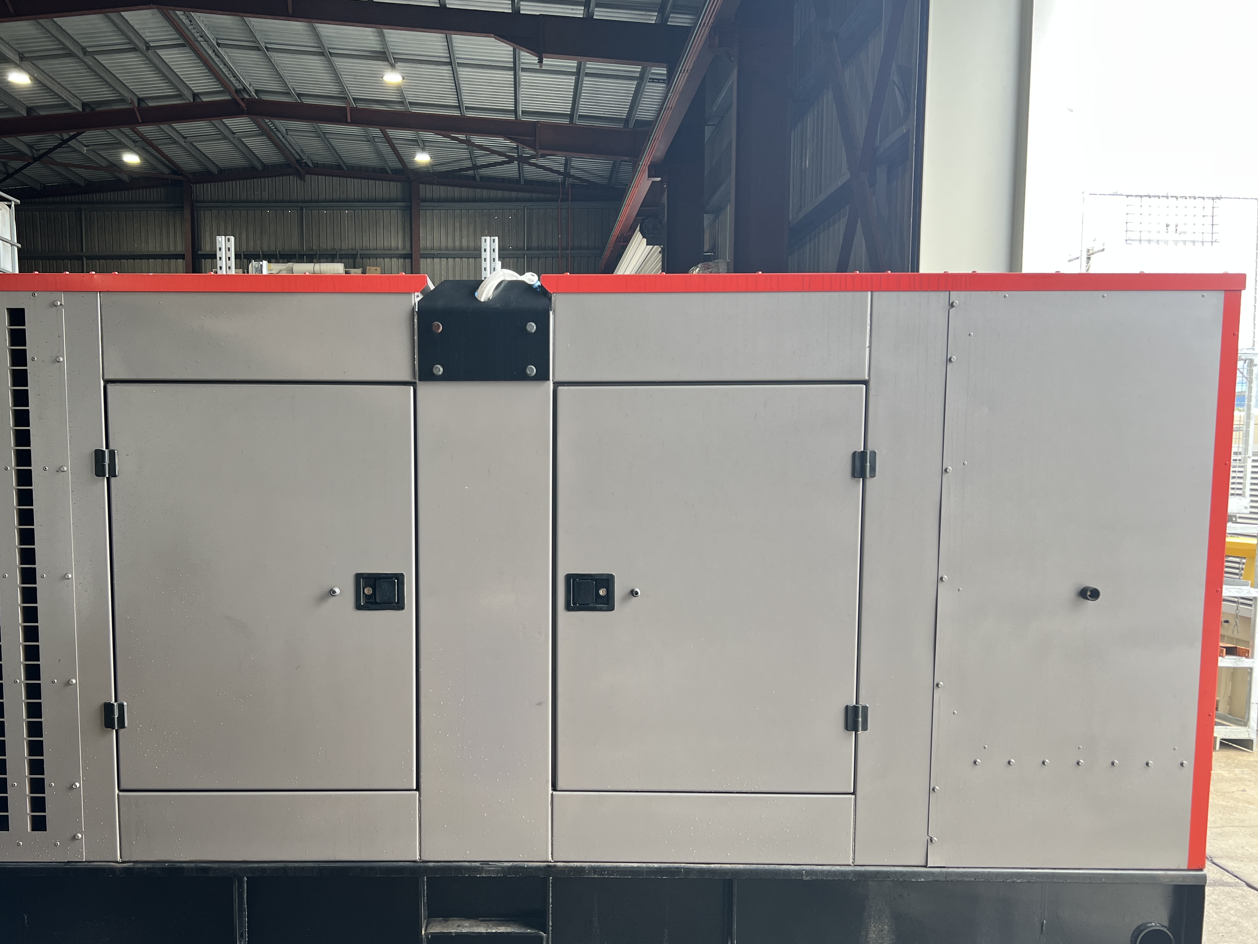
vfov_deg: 45.3
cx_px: 514
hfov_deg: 58.0
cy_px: 548
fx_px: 1127
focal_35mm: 31
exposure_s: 1/121
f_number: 1.5
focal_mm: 5.7
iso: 32
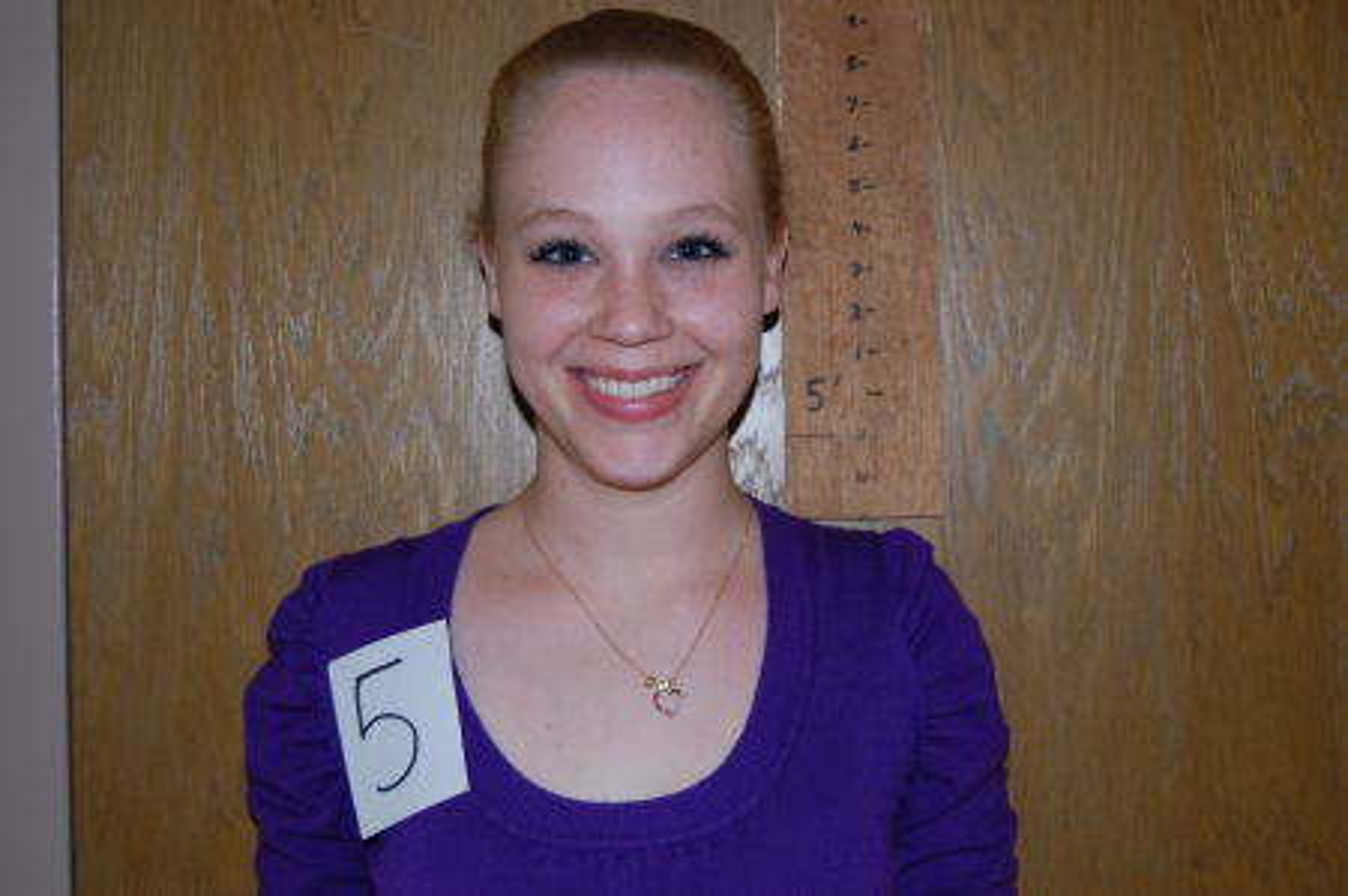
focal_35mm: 51
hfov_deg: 38.9
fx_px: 1908
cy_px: 448
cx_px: 674
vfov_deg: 26.4
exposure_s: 1/60
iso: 400
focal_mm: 34
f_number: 4.5
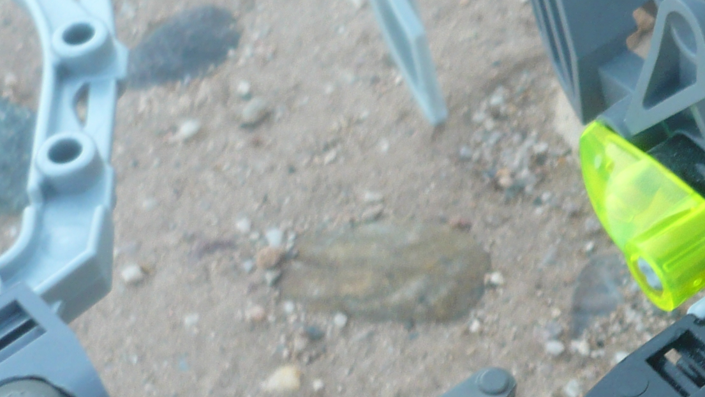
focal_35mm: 106
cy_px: 221
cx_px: 826
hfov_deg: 19.1
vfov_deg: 11.4
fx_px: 1982
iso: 100
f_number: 2.8
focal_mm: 5.8
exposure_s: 1/100
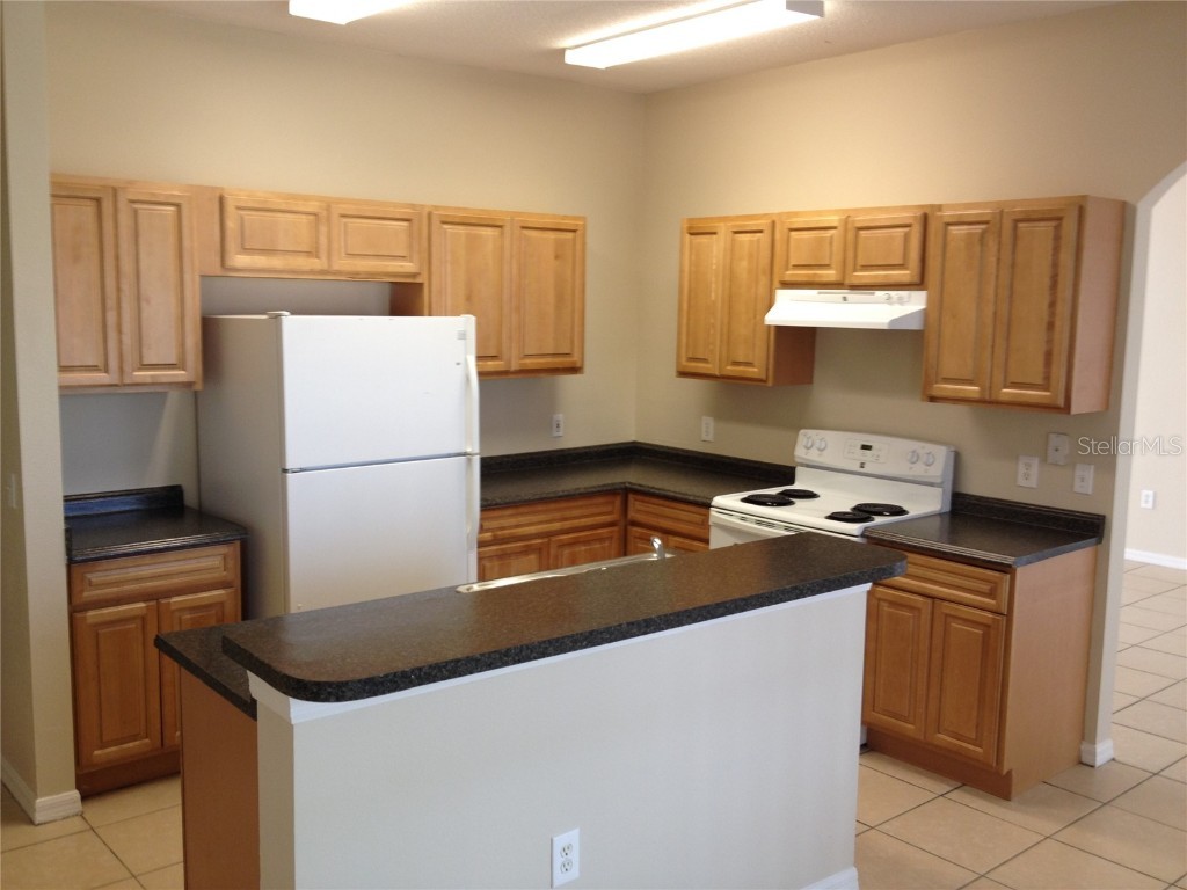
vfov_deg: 40.7
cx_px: 594
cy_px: 445
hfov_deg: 52.6
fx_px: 1200
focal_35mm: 35
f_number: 2.4
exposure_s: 1/20
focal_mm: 4.28
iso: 50
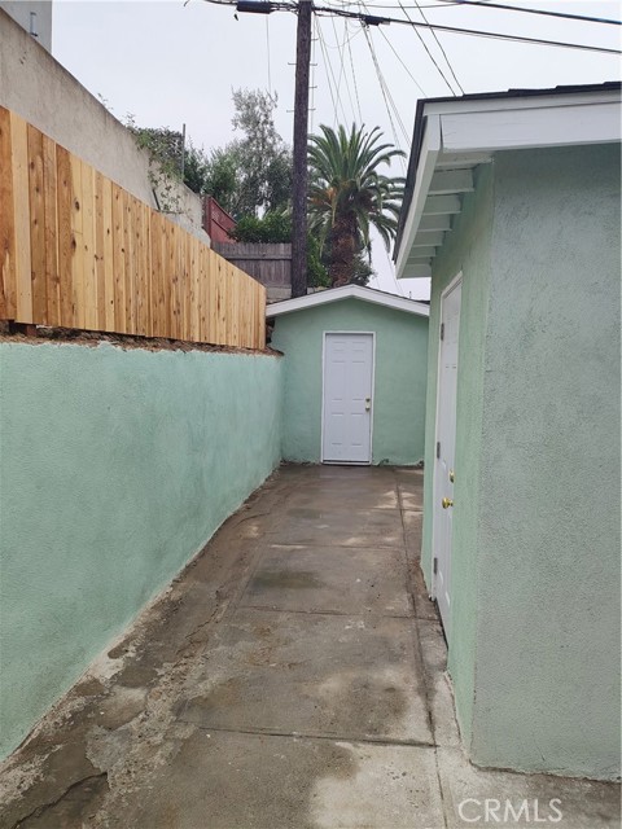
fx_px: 599
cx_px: 311
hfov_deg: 54.9
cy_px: 414
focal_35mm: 25
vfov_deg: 69.4
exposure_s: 1/1697
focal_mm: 4.71
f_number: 1.7
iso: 100
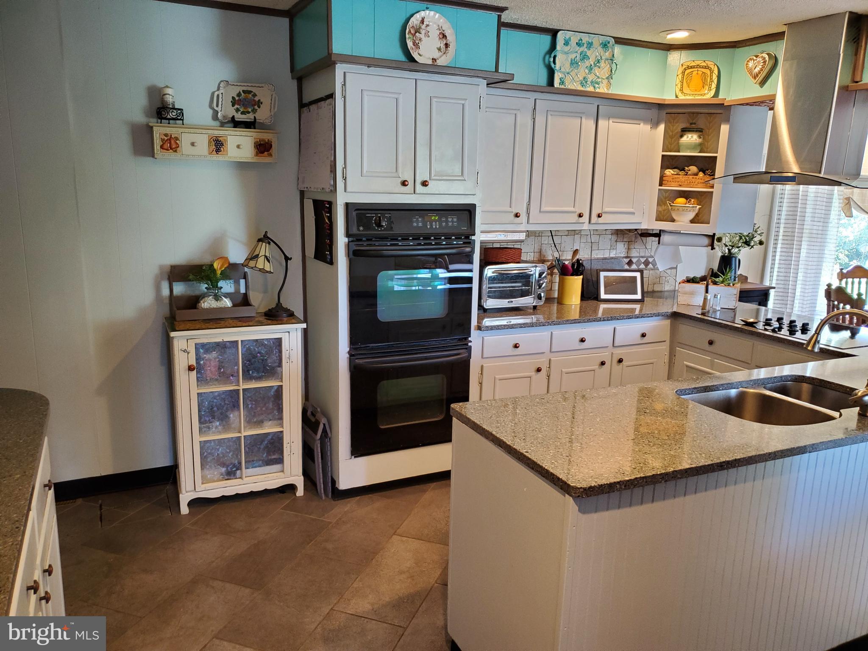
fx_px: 652
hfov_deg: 67.3
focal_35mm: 26
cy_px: 326
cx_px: 434
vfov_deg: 53.1
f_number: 1.5
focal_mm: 4.3
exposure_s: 1/40
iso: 200
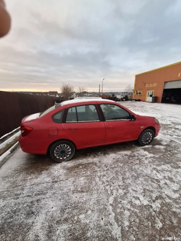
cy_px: 120
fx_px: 91
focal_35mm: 13
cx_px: 90
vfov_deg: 106.2
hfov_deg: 89.9
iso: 50
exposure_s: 1/50
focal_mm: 1.74
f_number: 2.2
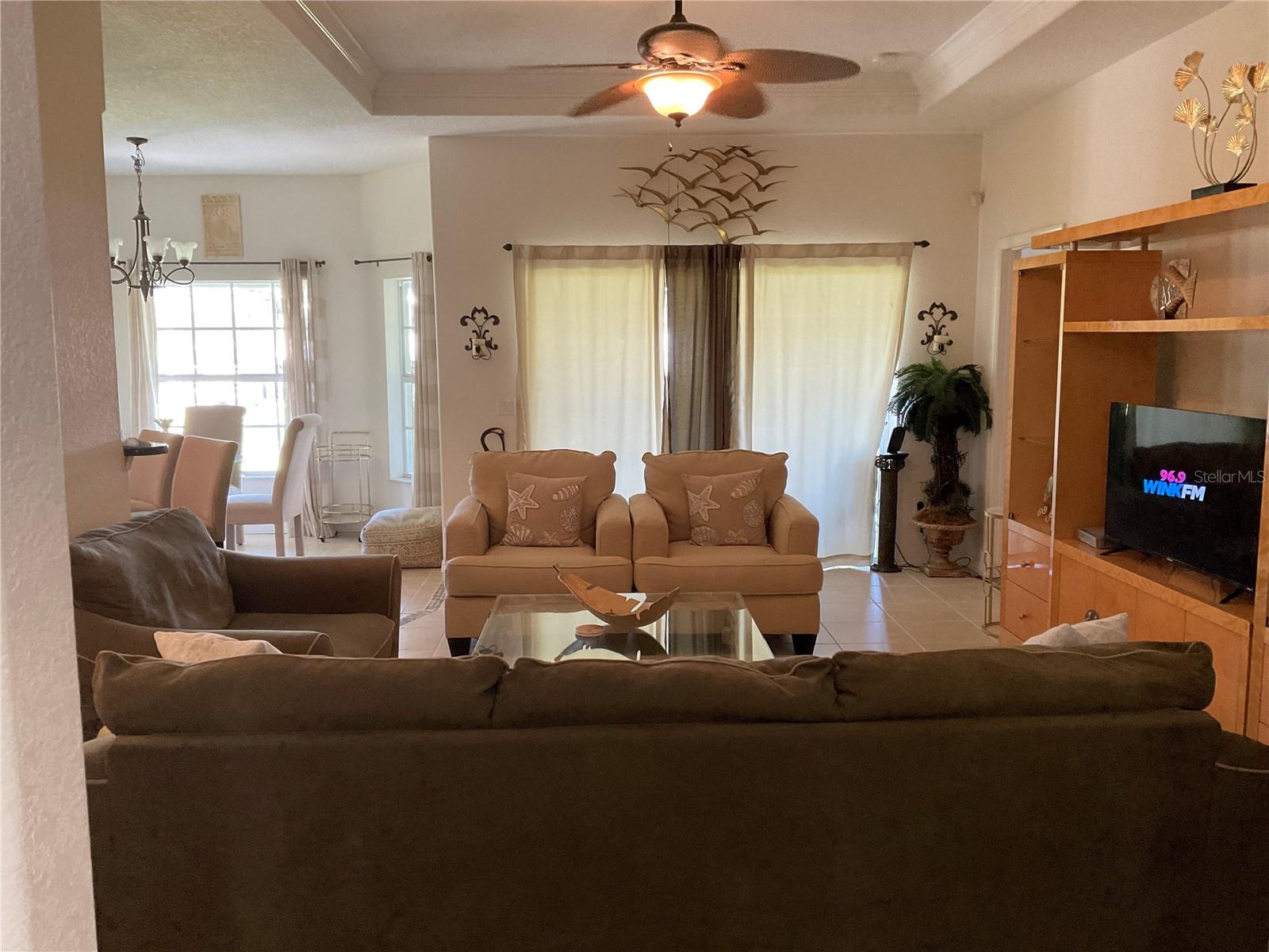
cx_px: 634
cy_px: 476
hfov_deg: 61.7
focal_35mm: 29
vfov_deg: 48.2
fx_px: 1063
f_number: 1.8
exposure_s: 1/60
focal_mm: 3
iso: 160
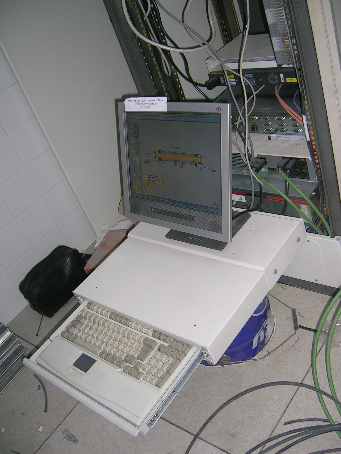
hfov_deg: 40.7
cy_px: 227
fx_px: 460
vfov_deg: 52.6
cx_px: 170
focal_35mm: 35
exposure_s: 1/60.1
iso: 50
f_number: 2.8
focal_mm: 5.4
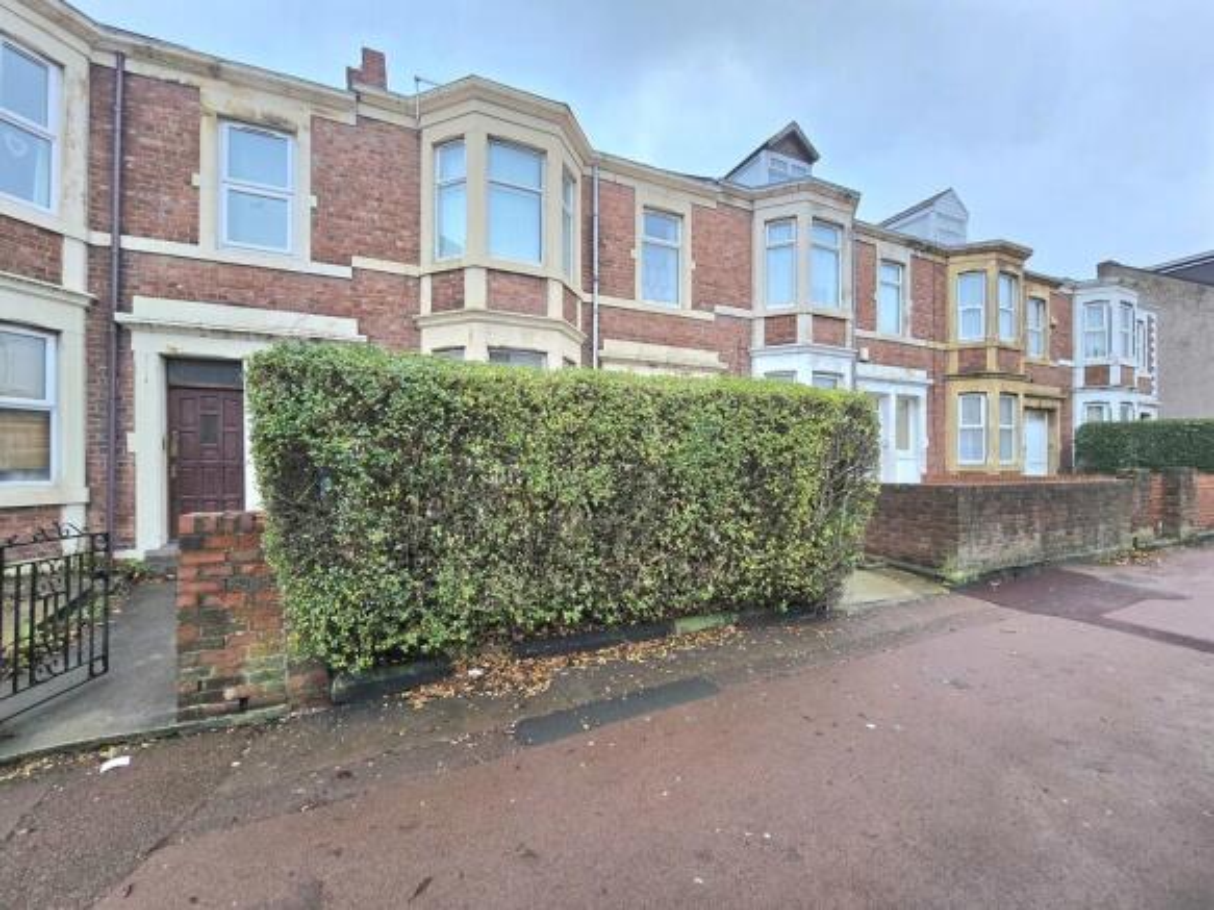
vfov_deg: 89.9
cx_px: 607
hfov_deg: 106.2
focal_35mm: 13
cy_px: 455
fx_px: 456
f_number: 2.2
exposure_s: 1/50.3
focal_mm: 2.2
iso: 50
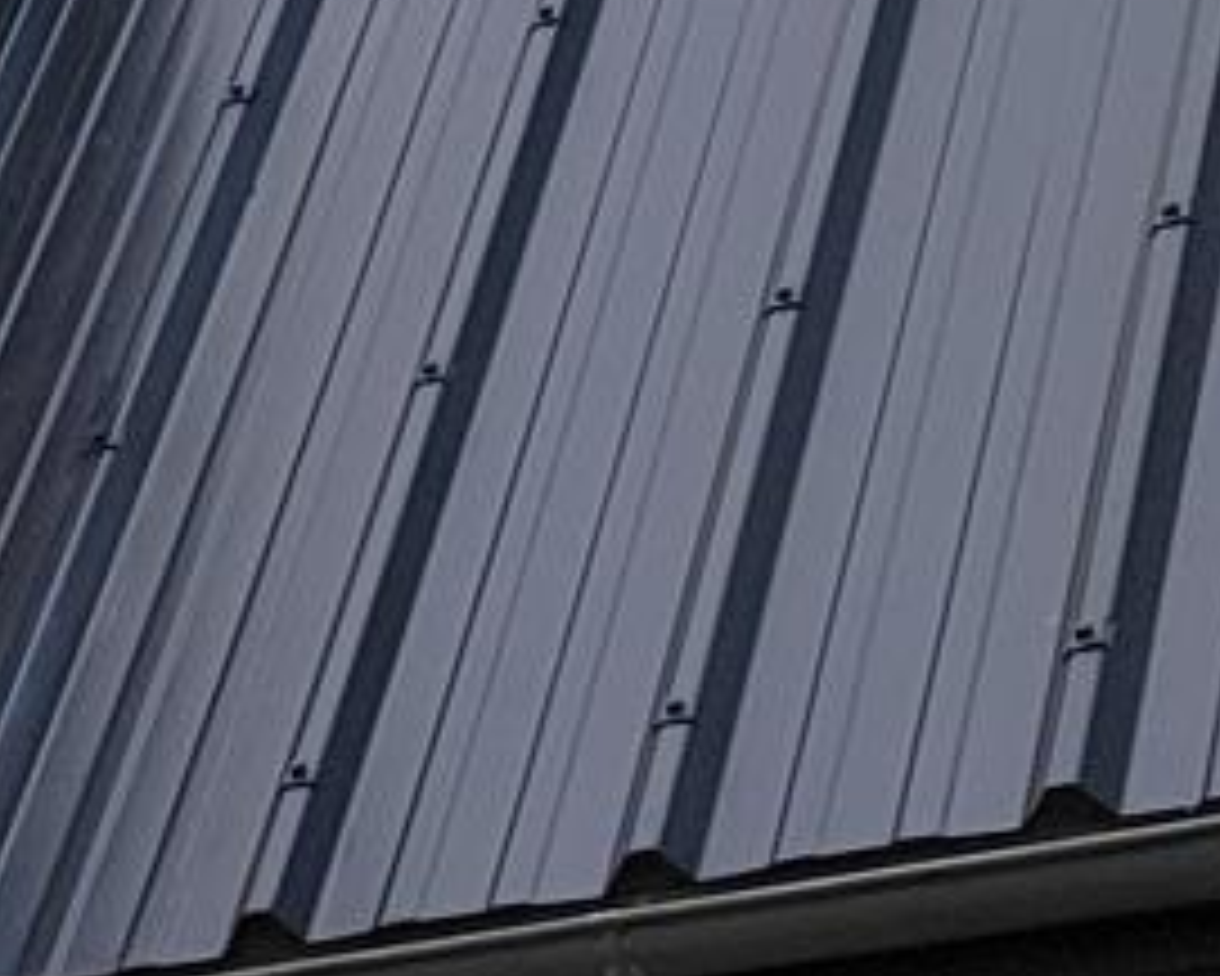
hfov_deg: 9.1
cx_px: -2719
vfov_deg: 9.3
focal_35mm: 159
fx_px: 5743
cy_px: 1655
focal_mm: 5.52
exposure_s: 1/748
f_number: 1.9
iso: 528
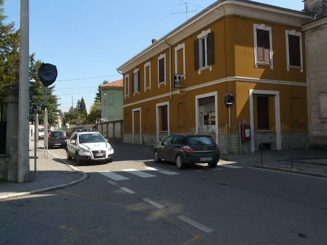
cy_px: 120
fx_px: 274
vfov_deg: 48.2
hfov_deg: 61.7
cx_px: 166
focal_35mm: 29
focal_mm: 4.6
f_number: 5.6
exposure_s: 1/250
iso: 100
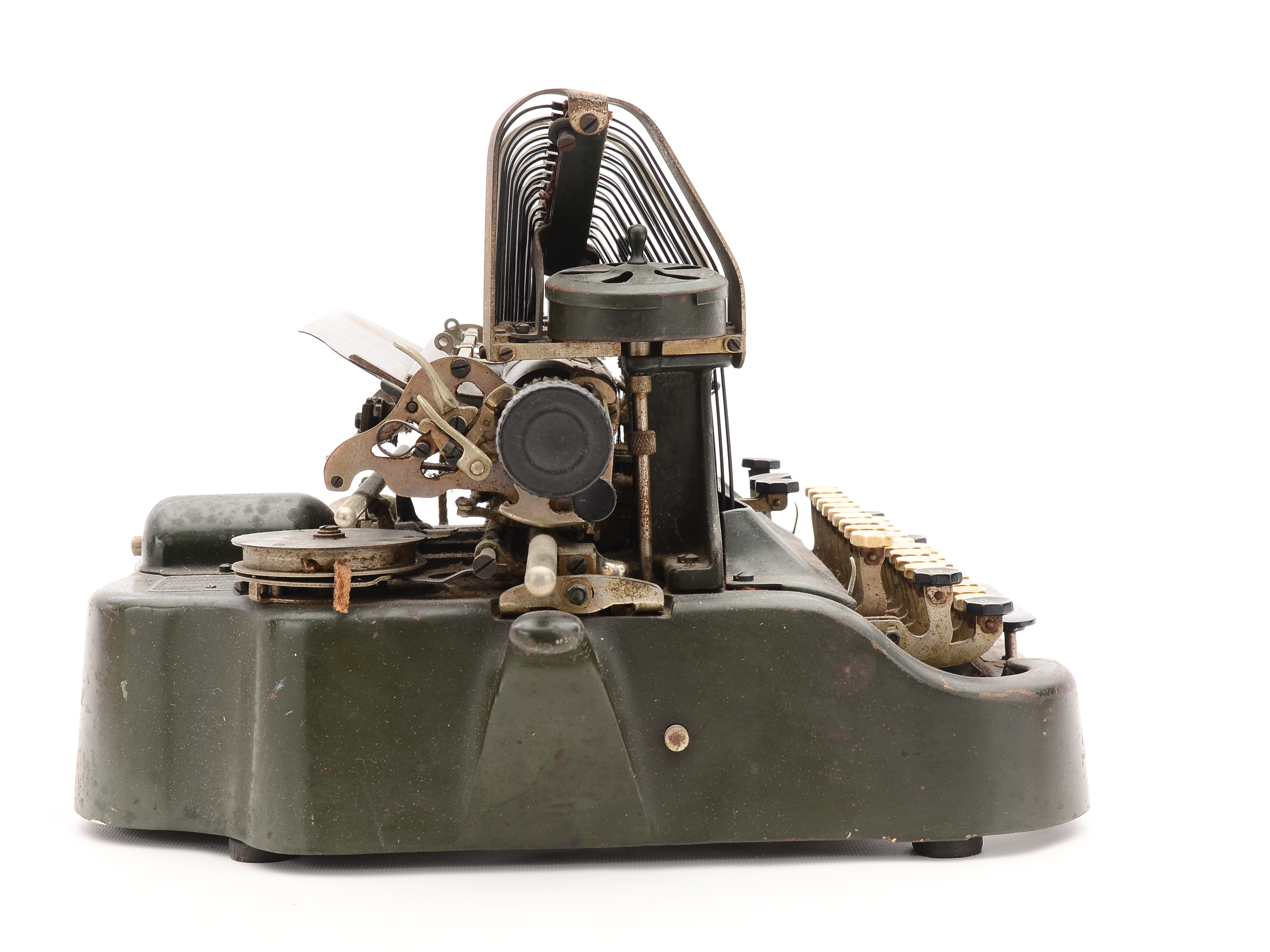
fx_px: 2421
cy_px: 473
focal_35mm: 66
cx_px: 566
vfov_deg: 22.3
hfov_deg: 29.4
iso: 320
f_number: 10
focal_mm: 40
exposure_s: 1/60
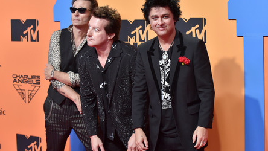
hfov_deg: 25.0
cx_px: 132
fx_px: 604
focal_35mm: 85
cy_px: 75
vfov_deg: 14.2
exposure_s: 1/320
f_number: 3.5
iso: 2500
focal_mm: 80
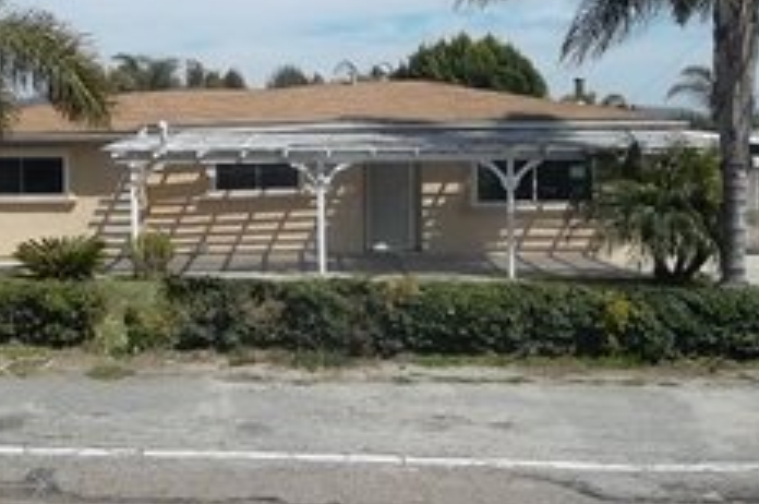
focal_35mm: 42
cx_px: 304
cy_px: 164
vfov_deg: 31.5
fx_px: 884
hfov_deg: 46.2
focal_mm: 4.9
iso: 80
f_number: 8.9
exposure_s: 1/180
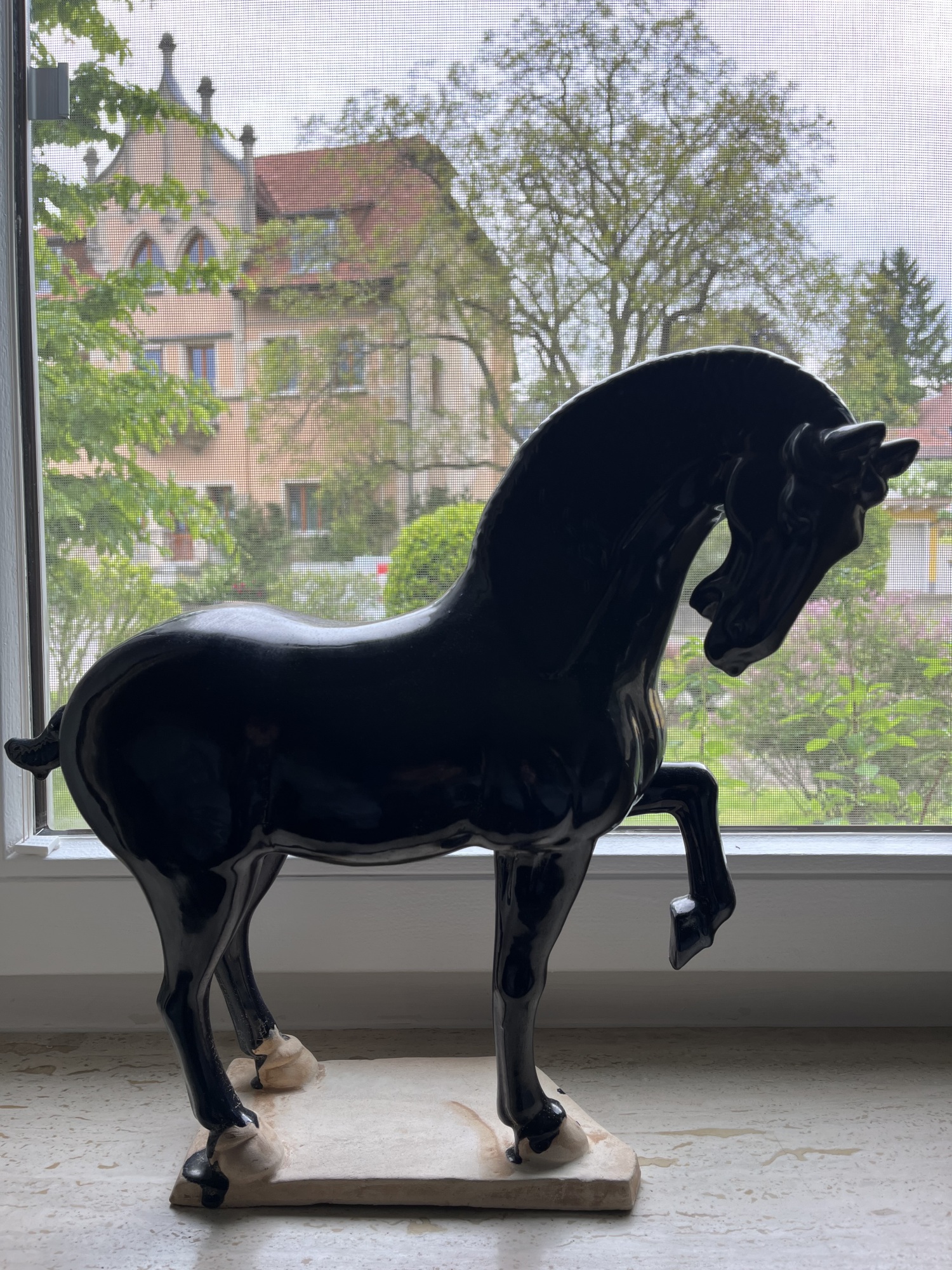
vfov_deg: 67.3
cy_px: 635
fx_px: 953
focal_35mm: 26
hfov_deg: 53.1
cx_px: 476
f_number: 1.6
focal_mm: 5.1
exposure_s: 1/229
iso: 40
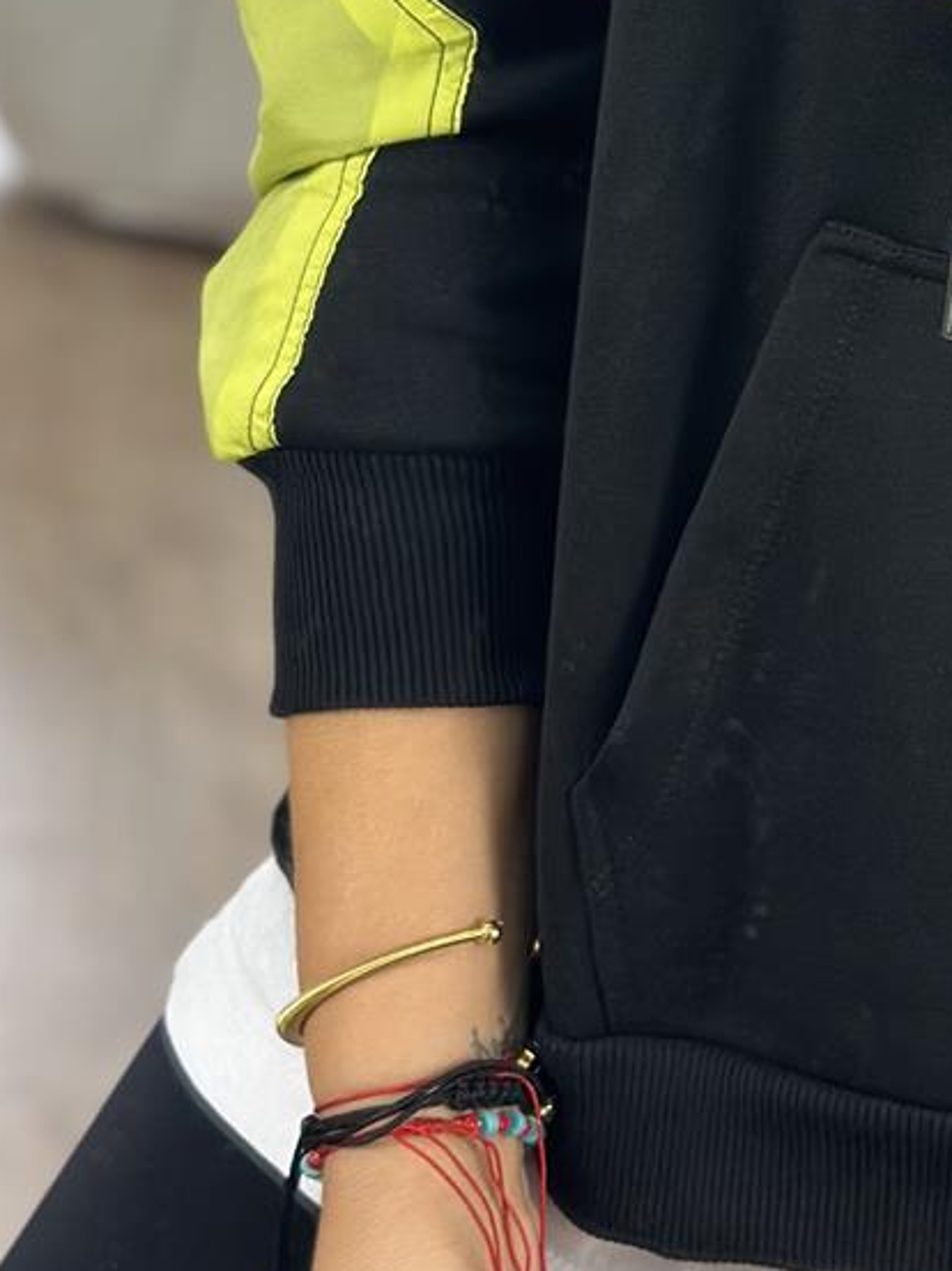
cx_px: 1295
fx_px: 5103
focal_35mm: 139
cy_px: -101
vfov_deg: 13.9
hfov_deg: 10.4
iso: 64
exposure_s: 1/100
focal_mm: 6.86
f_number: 1.78
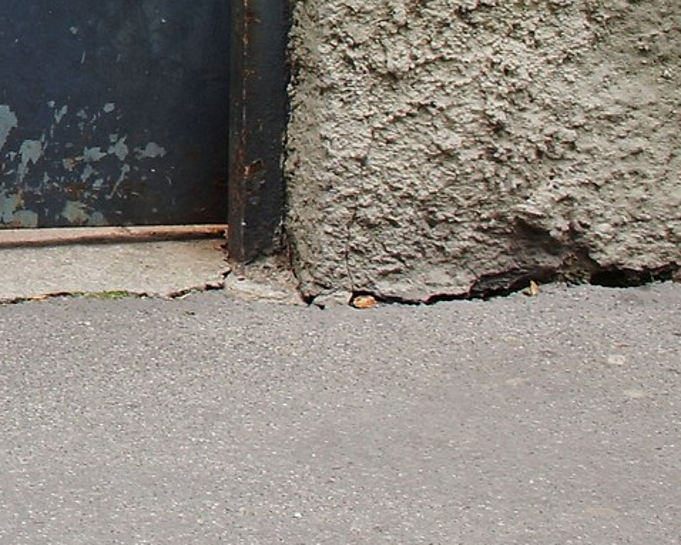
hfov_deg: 8.5
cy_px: -334
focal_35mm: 212
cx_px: -806
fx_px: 4271
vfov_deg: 7.1
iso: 100
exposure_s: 1/100
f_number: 4.5
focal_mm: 30
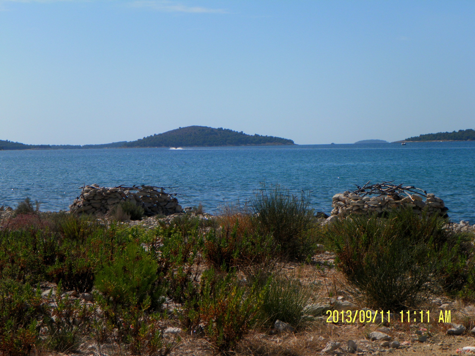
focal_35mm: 117
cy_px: 178
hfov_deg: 16.8
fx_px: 1606
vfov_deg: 12.7
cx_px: 238
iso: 80
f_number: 5.6
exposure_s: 1/640
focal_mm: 20.8
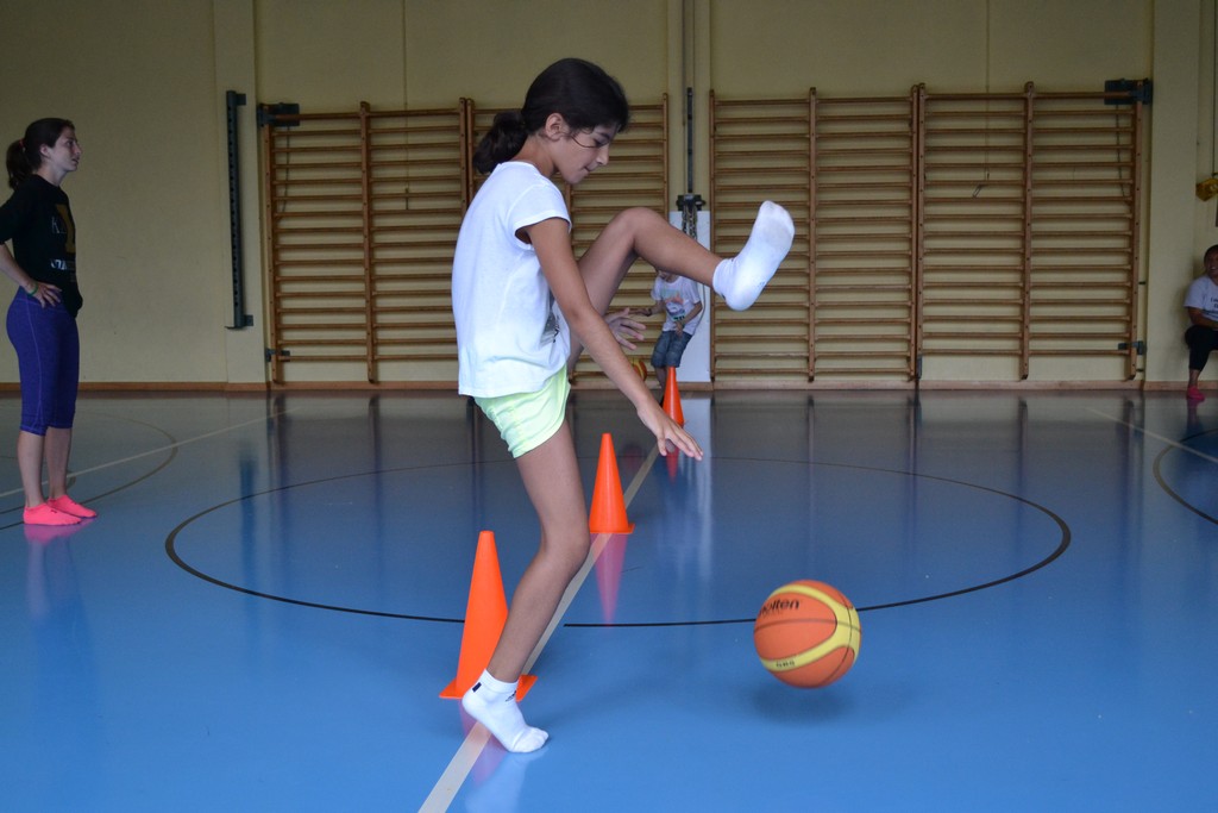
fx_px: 1218
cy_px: 406
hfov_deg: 53.1
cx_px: 609
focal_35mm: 36
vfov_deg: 36.9
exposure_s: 1/500
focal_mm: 24
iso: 1250
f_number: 4
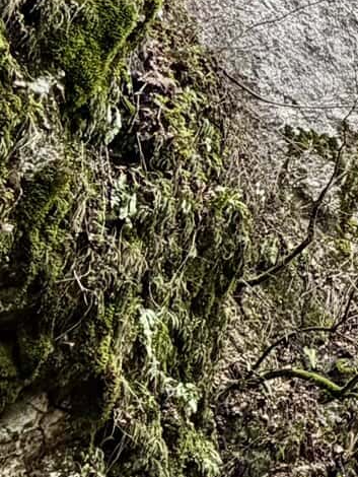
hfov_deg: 17.1
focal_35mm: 61
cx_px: 730
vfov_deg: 31.5
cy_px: 184
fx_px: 840
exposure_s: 1/121
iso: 125
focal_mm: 2.22
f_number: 2.2
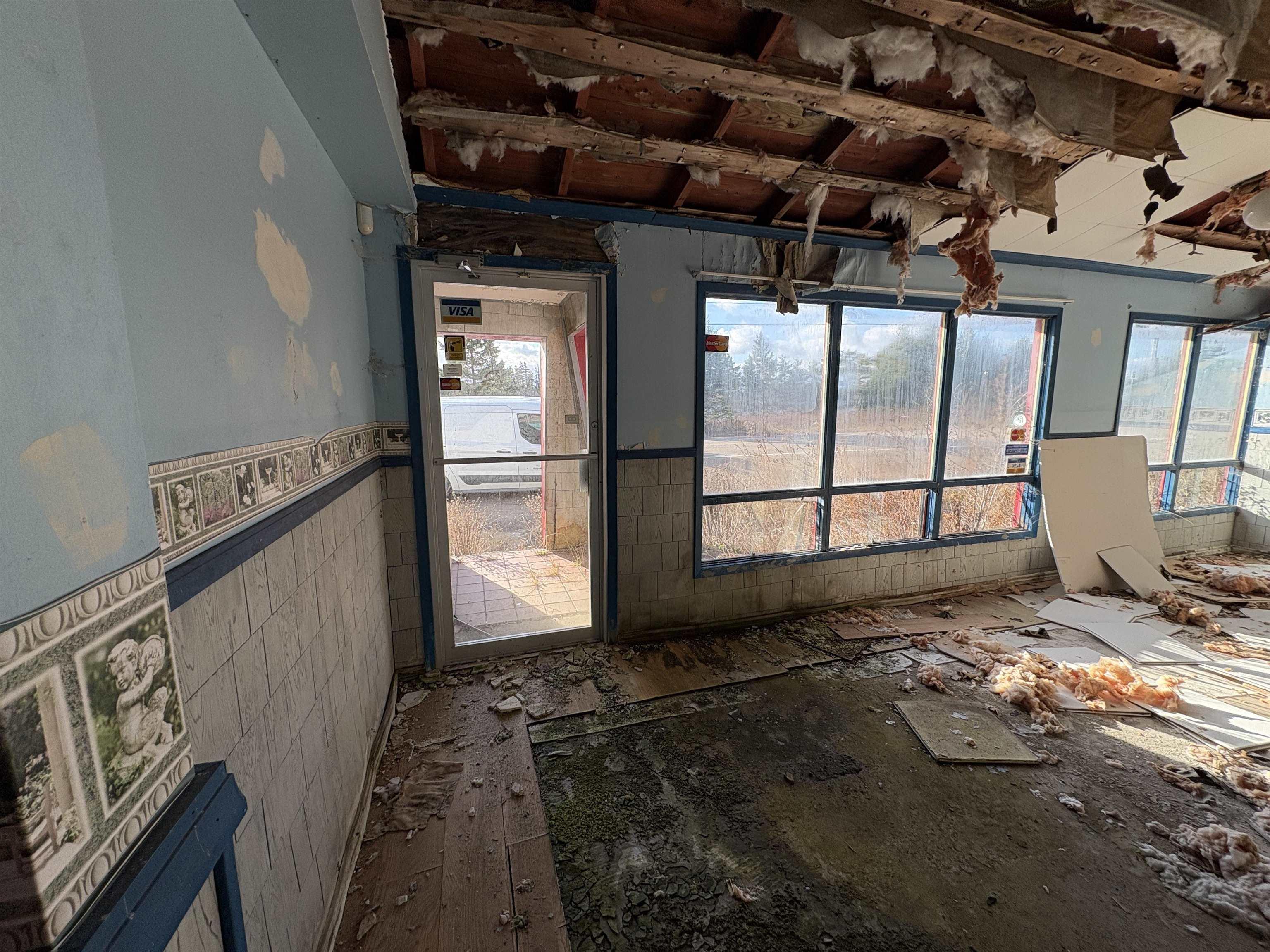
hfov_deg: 102.1
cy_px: 476
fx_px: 514
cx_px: 635
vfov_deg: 85.7
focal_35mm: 14
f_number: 2.2
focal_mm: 2.22
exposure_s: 1/377
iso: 40
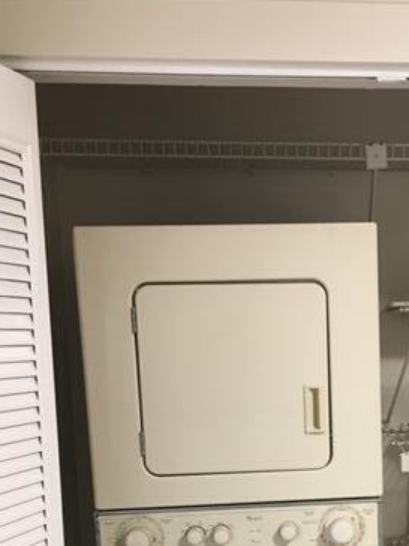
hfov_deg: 27.9
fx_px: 803
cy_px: 471
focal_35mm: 51
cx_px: 339
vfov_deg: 35.7
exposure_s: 1/15
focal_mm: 4.15
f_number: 2.2
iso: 64
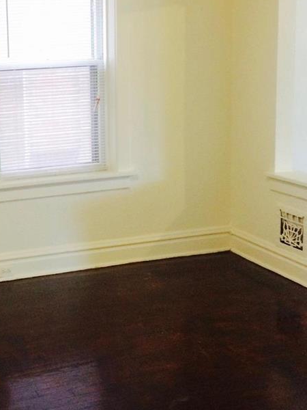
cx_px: 14
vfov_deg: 32.9
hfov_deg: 24.3
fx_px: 686
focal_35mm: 58
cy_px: 131
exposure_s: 1/30
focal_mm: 4.15
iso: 250
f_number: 2.2
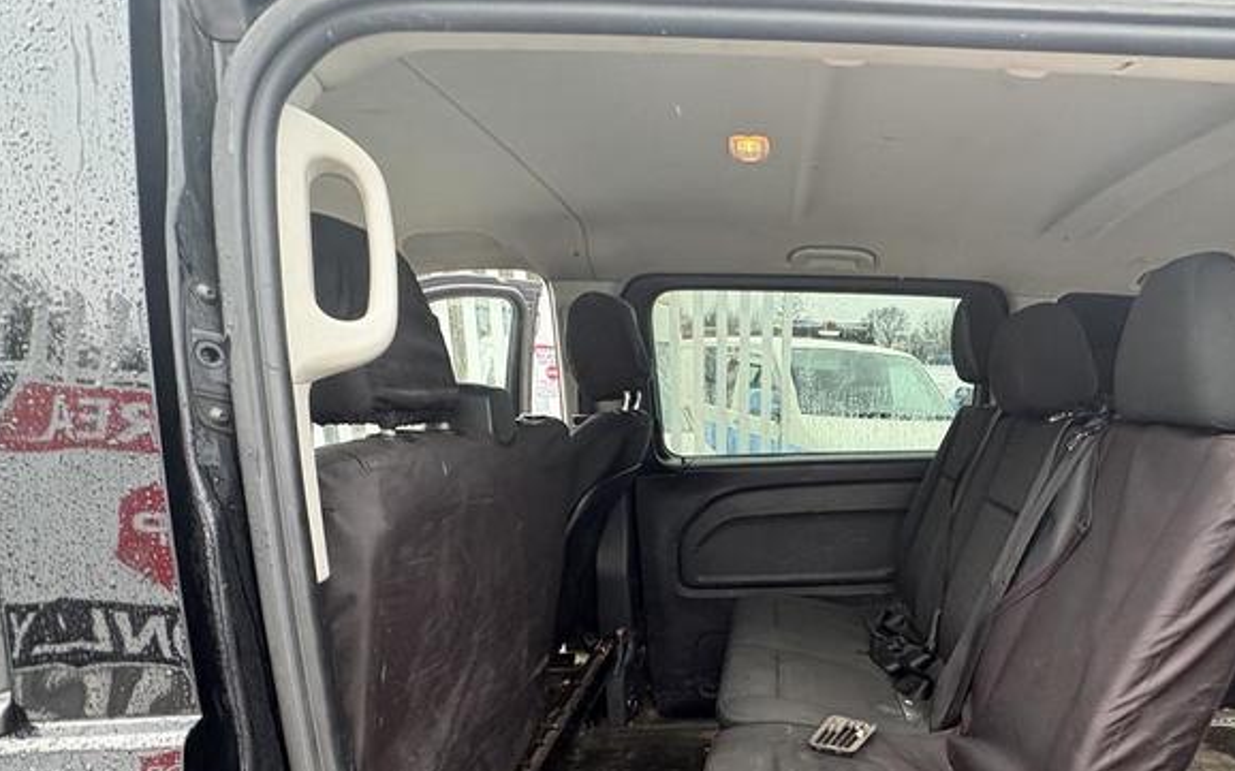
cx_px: 835
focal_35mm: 23
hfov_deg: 74.5
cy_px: 649
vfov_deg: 48.9
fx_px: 774
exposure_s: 1/136
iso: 125
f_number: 2.2
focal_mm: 2.22
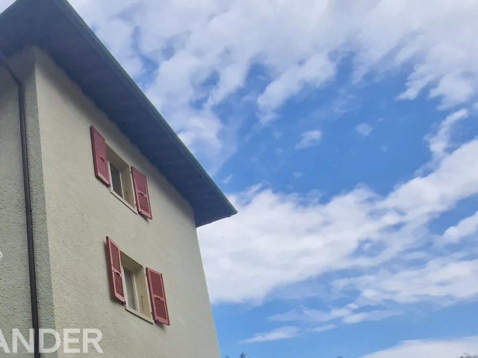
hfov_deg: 43.6
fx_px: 456
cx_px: -41
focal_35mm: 33
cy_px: 320
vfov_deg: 39.9
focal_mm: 2.2
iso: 50
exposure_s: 1/1960
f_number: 2.2
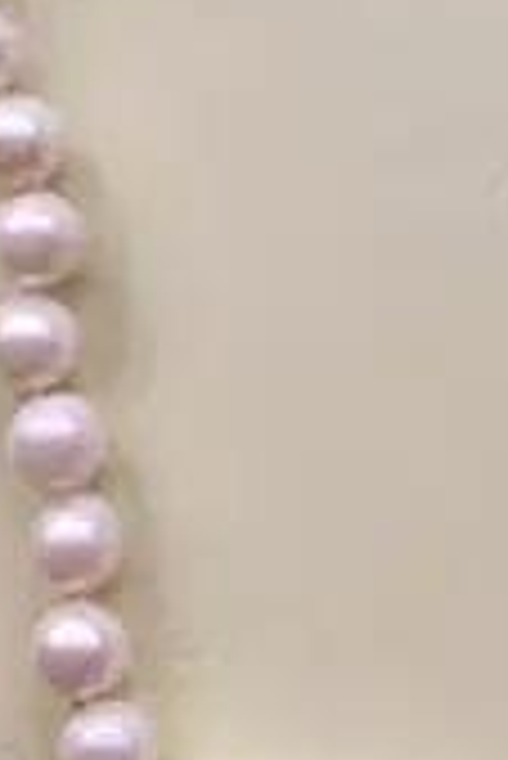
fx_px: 2408
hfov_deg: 11.5
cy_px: 18
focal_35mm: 114
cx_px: 805
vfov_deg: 17.5
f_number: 2.2
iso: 80
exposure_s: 1/33
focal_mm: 4.15
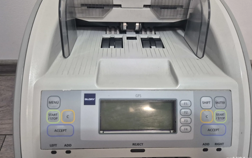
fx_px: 172
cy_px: 65
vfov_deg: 49.0
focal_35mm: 25
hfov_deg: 72.6
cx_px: 124
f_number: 1.8
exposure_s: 1/100
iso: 640
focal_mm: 5.4
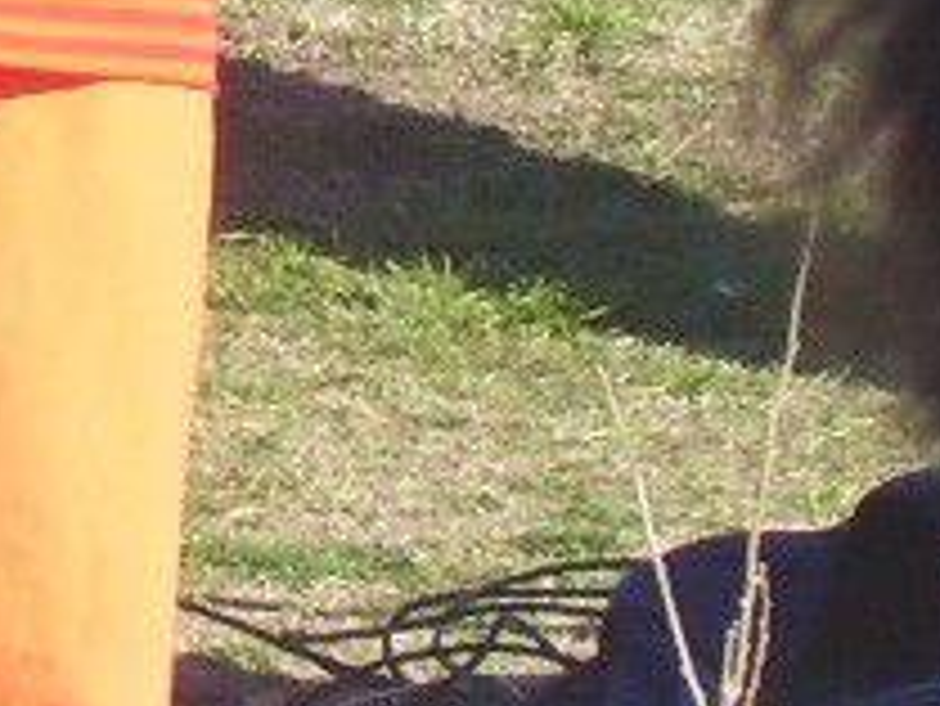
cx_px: -882
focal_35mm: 684
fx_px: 18585
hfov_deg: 2.9
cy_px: -751
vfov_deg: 2.2
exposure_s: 1/350
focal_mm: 18
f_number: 4.6
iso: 80
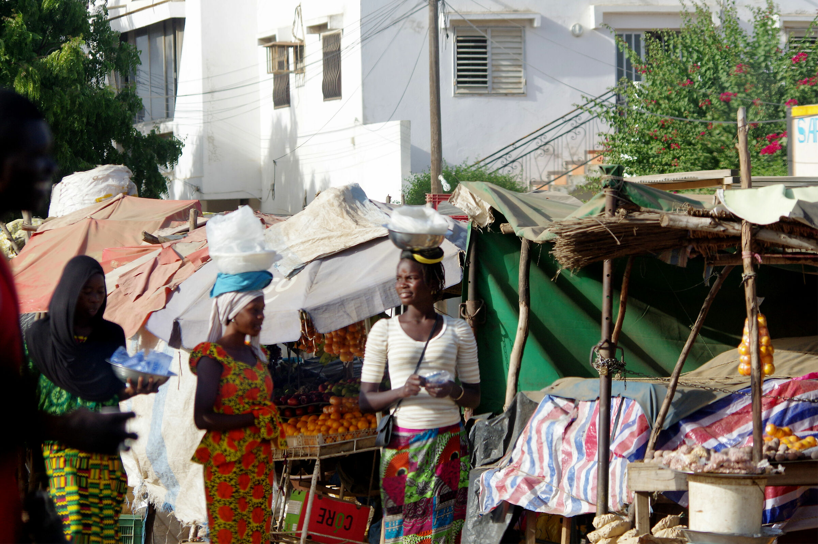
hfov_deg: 11.4
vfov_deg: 7.6
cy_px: 272
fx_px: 4087
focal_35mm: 180
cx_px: 409
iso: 400
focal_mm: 120
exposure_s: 1/800
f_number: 5.6
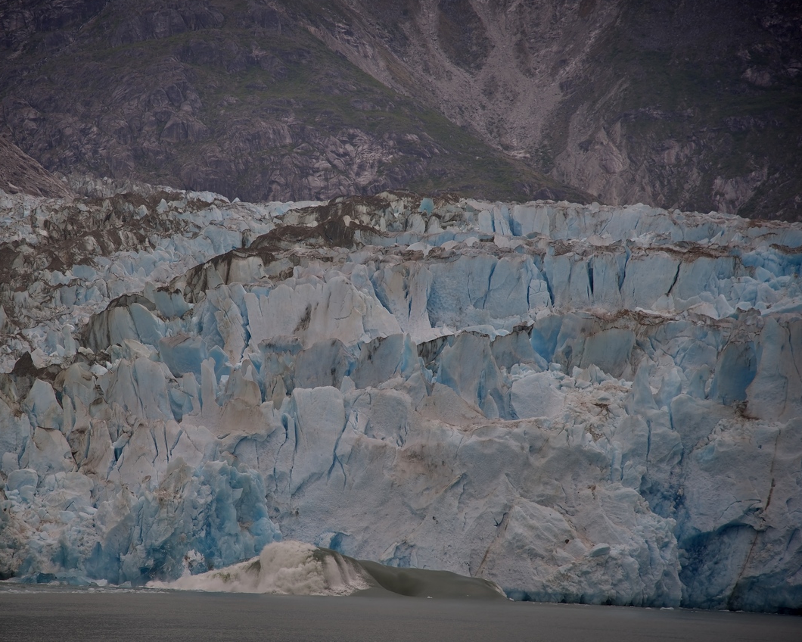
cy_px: 321
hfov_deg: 14.2
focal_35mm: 136
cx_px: 332
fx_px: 3228
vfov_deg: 11.4
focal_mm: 120
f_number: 4
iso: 125
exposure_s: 1/250
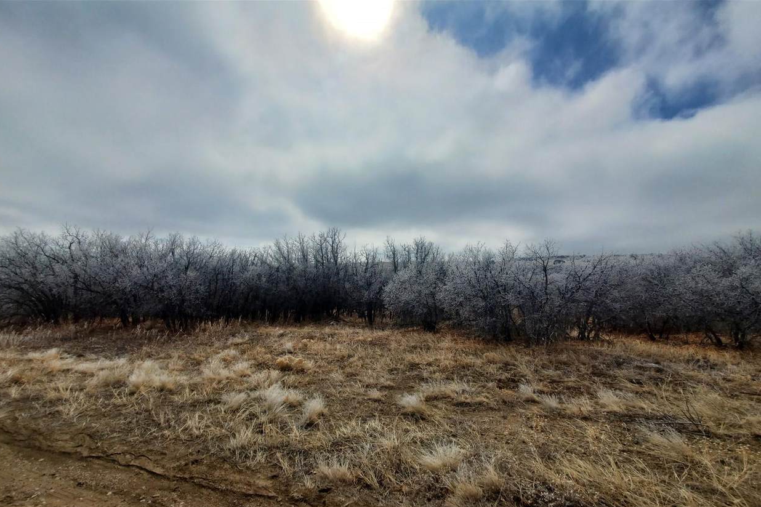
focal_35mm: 14
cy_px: 295
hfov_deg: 104.3
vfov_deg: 80.6
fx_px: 296
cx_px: 377
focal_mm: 1.8
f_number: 2.2
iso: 50
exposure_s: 1/5158
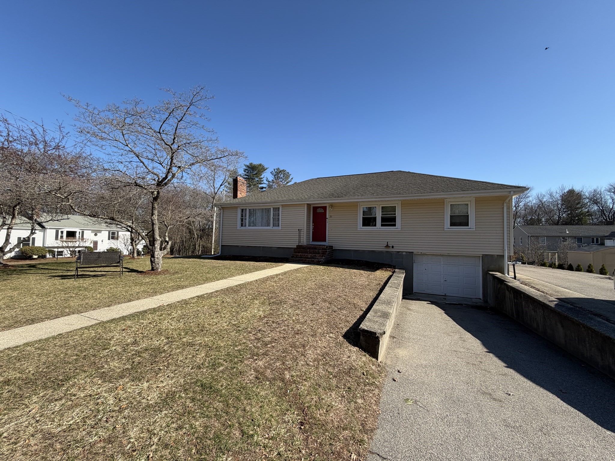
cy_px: 230
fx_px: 249
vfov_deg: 85.7
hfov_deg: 102.1
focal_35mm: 14
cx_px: 308
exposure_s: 1/770
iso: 32
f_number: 2.2
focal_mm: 2.22
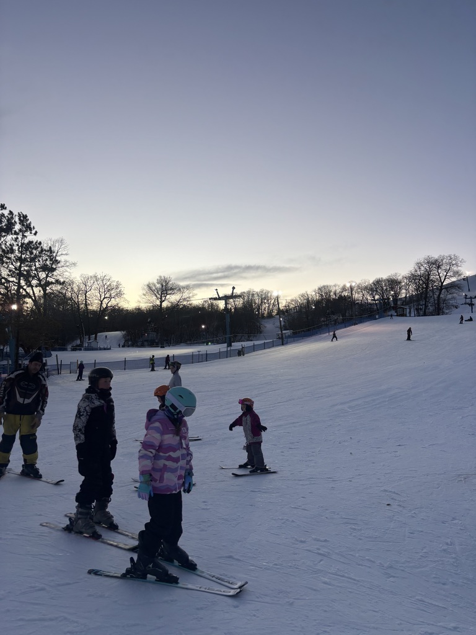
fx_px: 477
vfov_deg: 67.3
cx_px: 238
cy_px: 318
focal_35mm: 26
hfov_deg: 53.1
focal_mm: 5.96
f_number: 1.6
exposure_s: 1/141
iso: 40
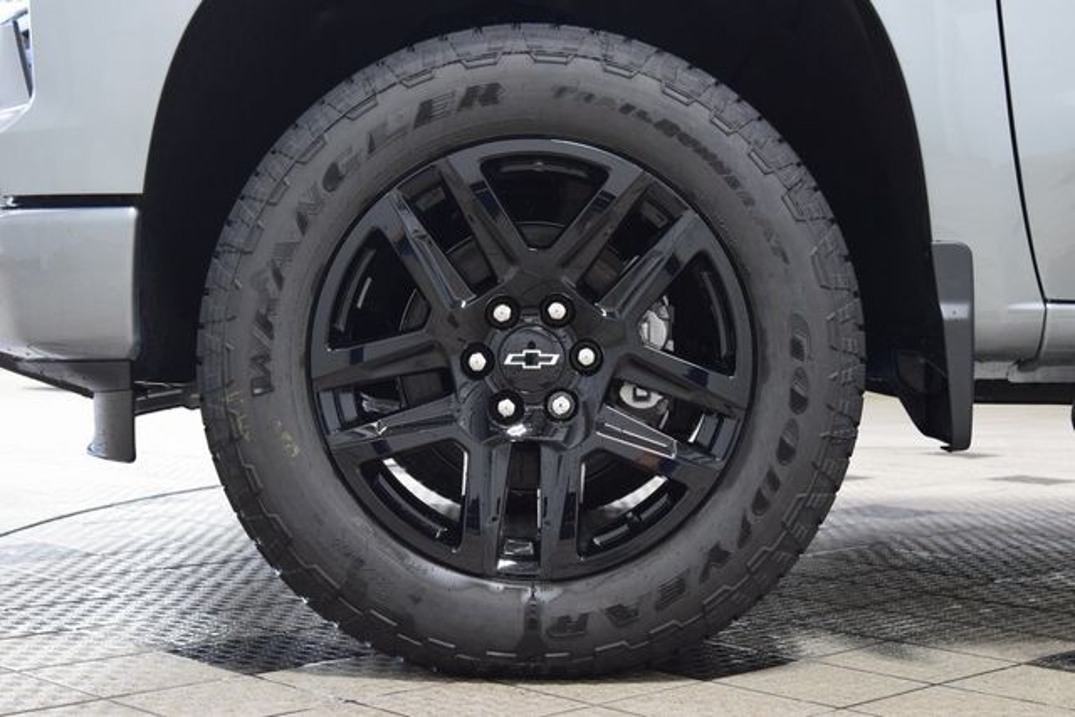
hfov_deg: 33.4
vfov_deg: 22.6
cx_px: 538
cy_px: 358
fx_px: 1792
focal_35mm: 60
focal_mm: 40
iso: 1400
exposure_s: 1/15
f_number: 6.3
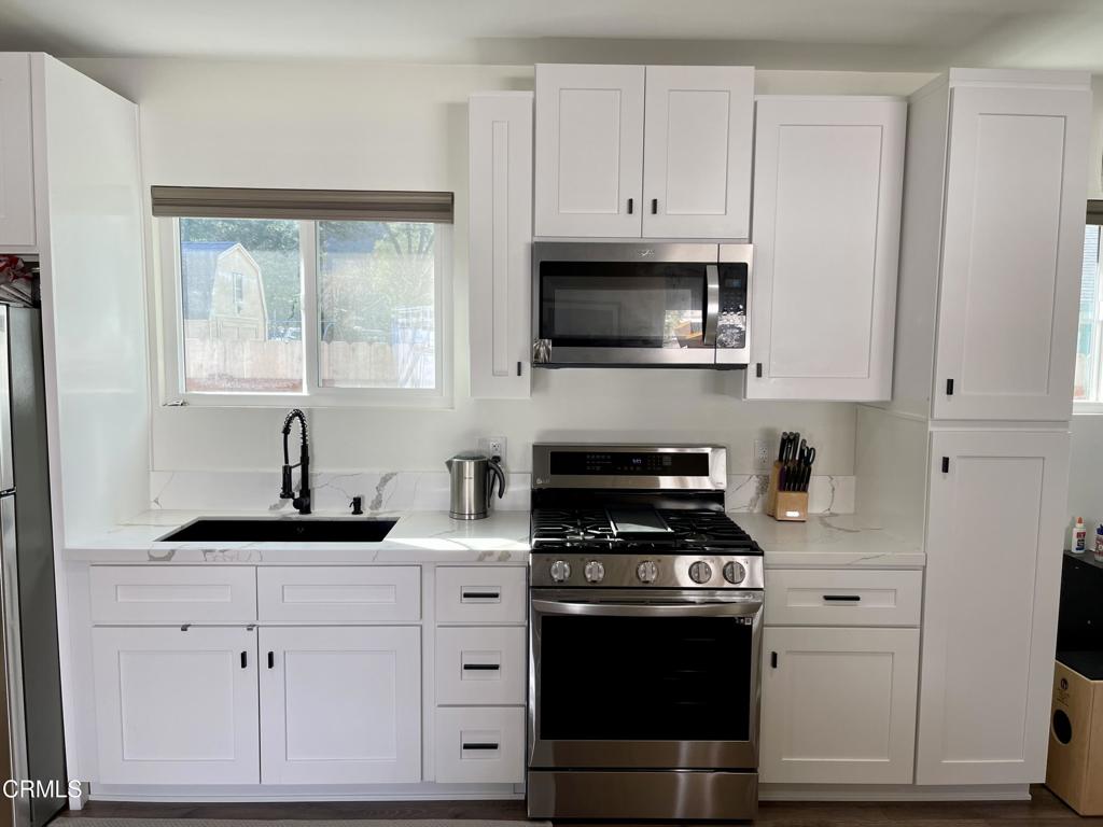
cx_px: 552
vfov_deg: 53.1
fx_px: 828
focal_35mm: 26
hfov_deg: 67.3
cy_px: 414
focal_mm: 5.1
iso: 40
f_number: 1.6
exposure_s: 1/174
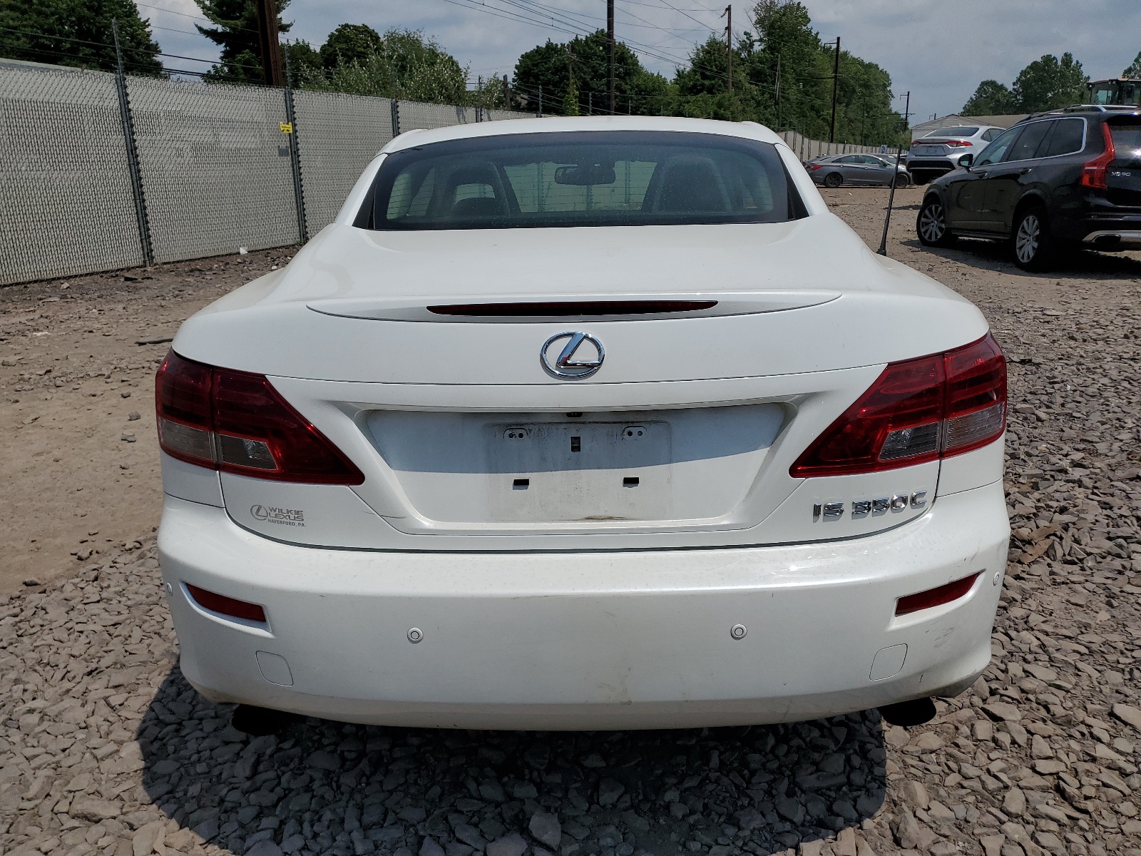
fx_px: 857
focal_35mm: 26
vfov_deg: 53.1
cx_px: 570
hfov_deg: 67.3
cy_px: 428
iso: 52
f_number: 1.5
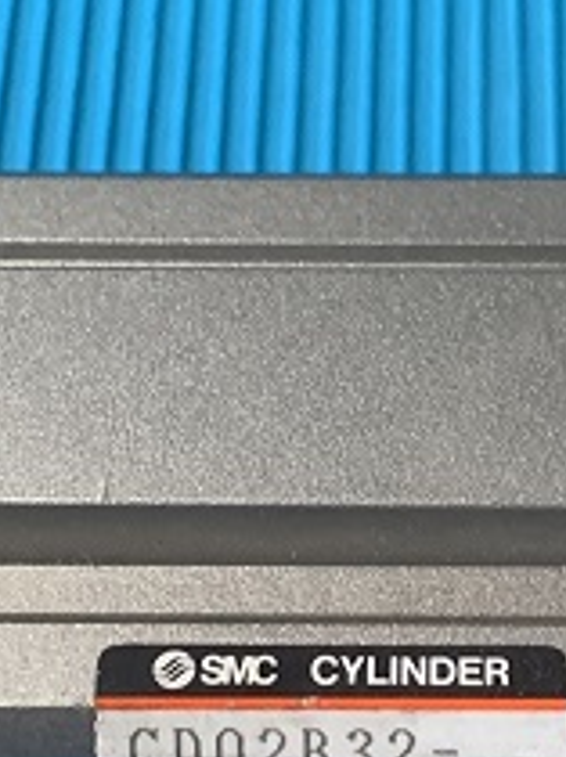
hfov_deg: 14.7
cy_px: 524
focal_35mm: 100
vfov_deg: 19.6
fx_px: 2185
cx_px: 395
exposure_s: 1/60
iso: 320
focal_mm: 4.25
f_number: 1.8
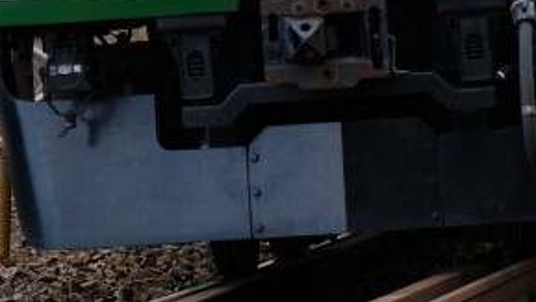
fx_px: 7566
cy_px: -239
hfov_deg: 4.1
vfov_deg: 2.3
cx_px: 143
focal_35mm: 532
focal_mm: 98.2
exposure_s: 1/800
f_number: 3.2
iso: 400
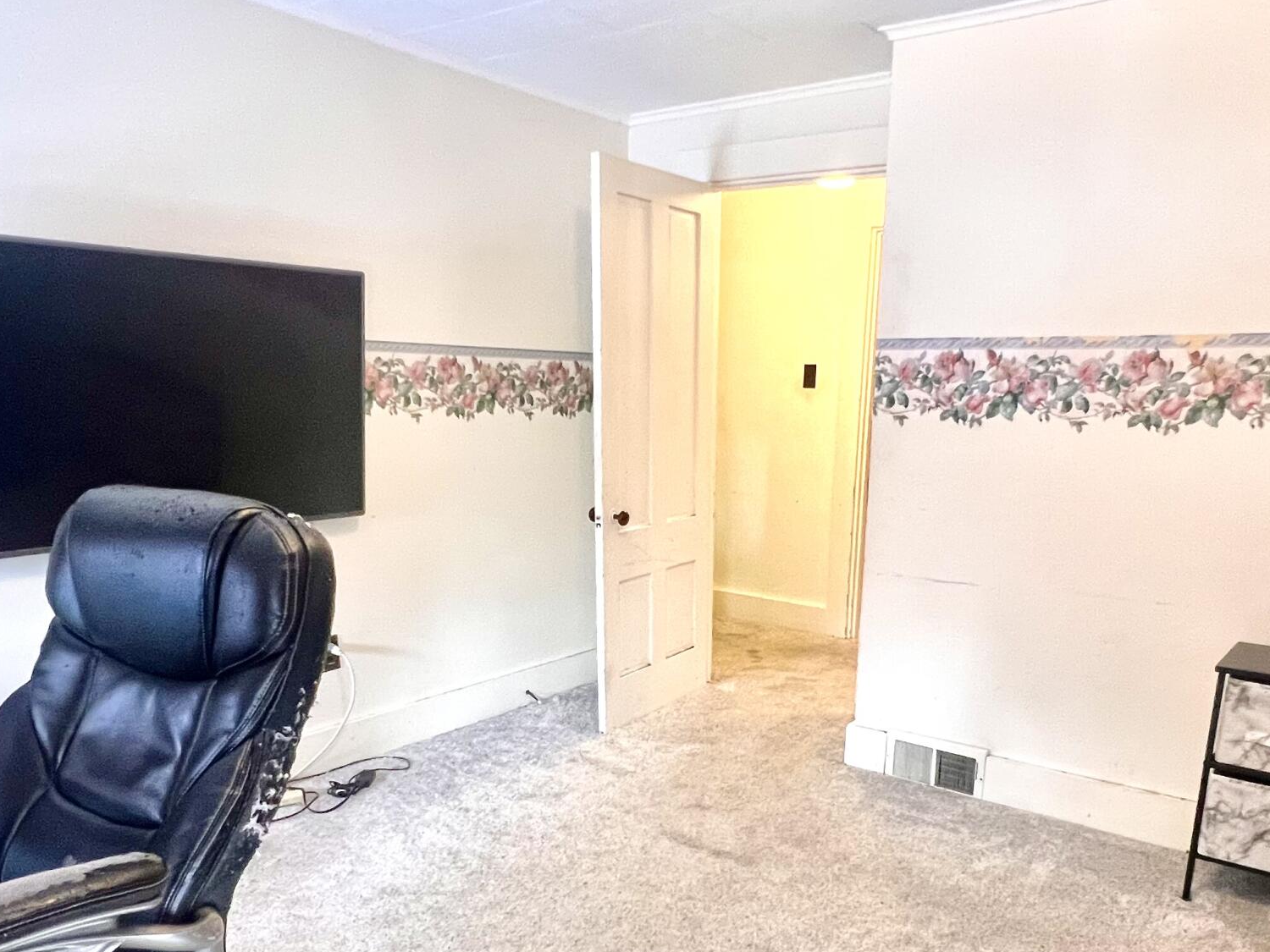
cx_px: 691
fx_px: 954
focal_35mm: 26
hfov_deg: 67.2
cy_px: 678
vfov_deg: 51.5
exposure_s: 1/60
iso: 250
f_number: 1.8
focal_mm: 1.57
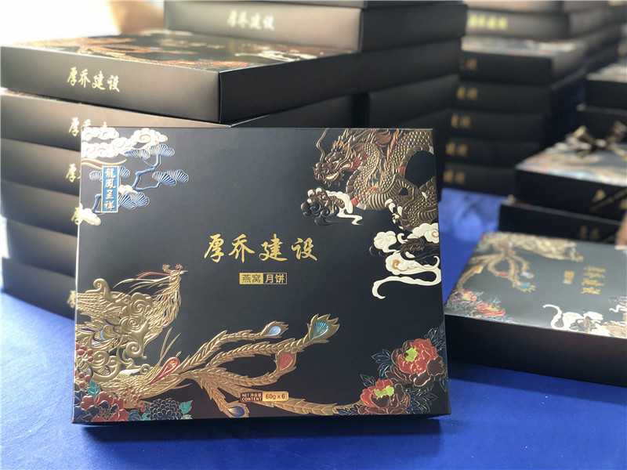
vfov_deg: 28.0
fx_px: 942
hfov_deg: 36.8
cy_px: 235
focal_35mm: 52
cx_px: 314
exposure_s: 1/15
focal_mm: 6
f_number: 2.4
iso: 160
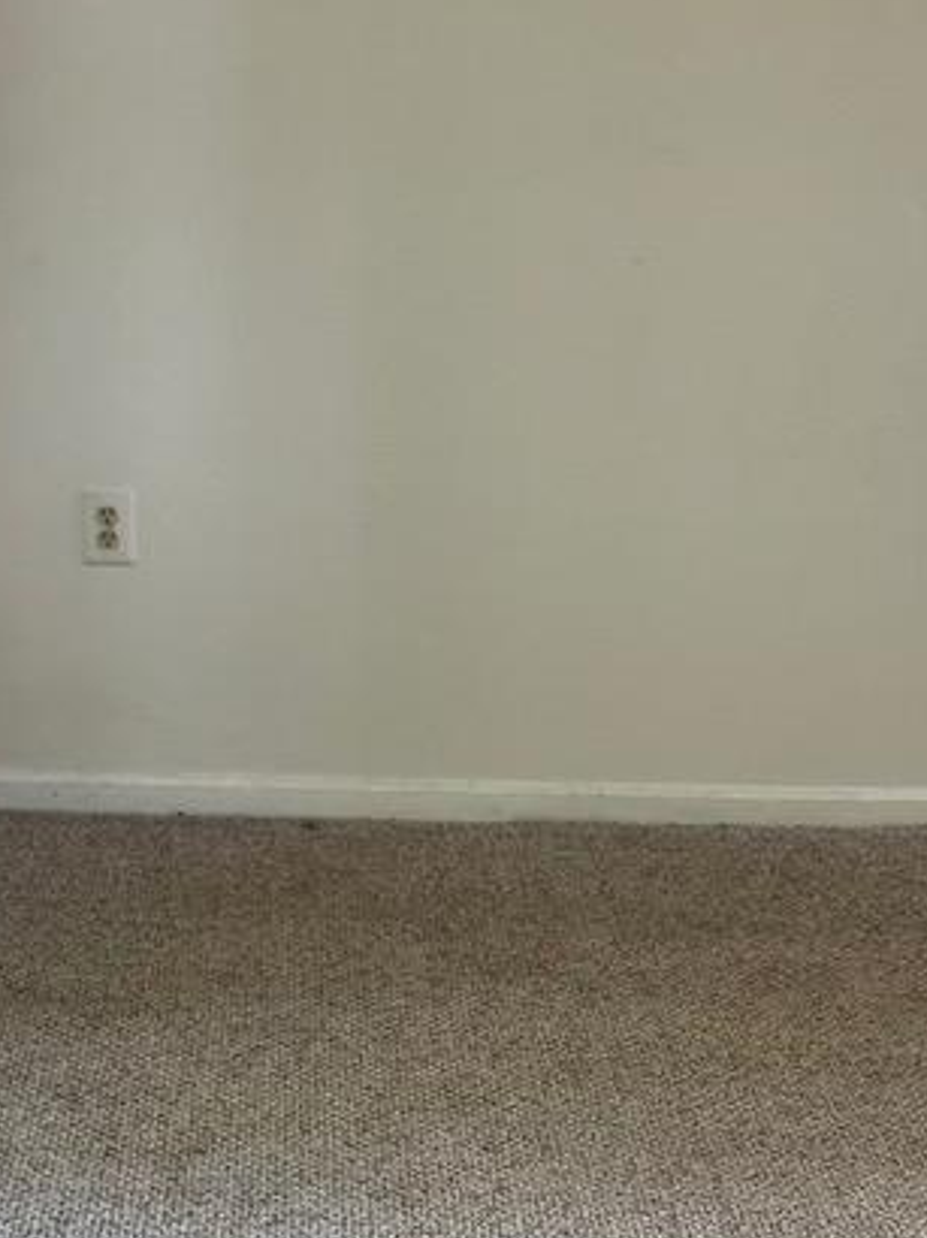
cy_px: 1184
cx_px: 540
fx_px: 3217
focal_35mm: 90
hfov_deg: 16.4
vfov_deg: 21.2
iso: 160
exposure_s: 1/60
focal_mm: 6.76
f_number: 1.78
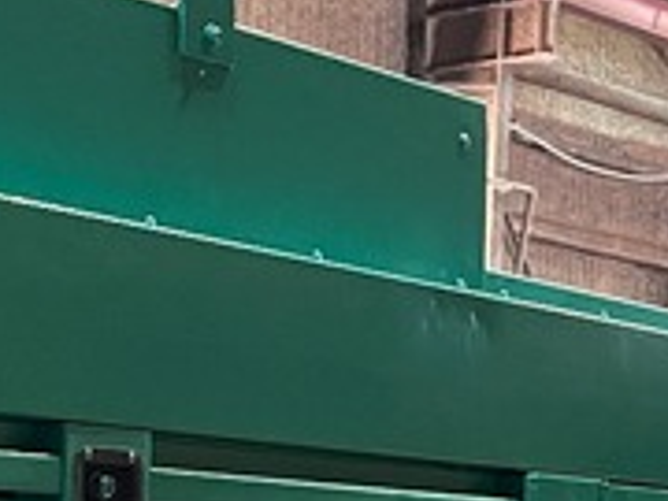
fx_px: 2856
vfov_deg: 9.4
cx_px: -200
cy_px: 991
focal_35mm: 148
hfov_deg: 12.9
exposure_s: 1/42
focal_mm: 5.1
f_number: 1.6
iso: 500
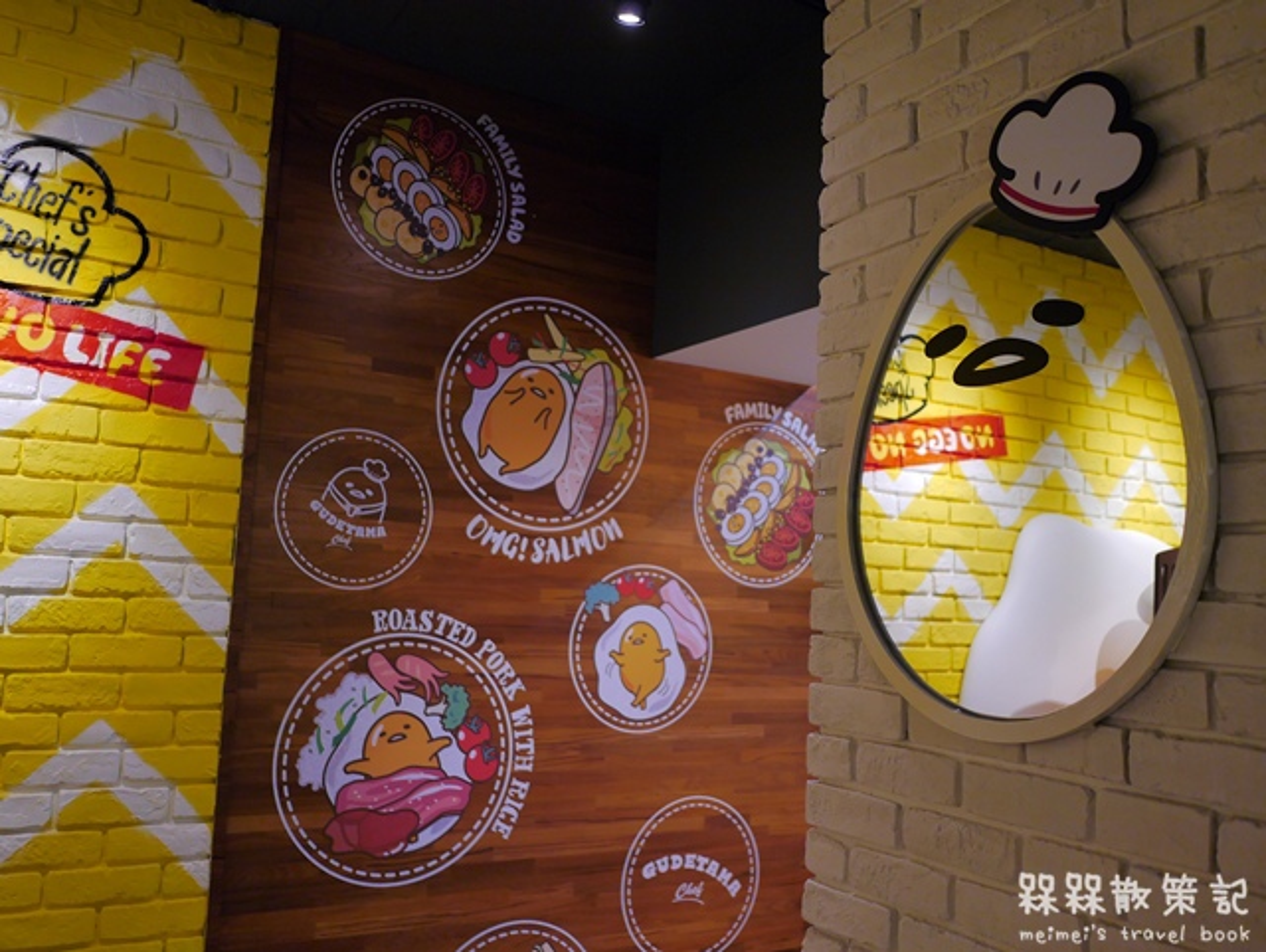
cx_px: 633
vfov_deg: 46.9
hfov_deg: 59.9
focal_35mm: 30
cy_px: 476
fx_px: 1098
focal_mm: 15
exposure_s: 1/60
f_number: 1.7
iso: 200
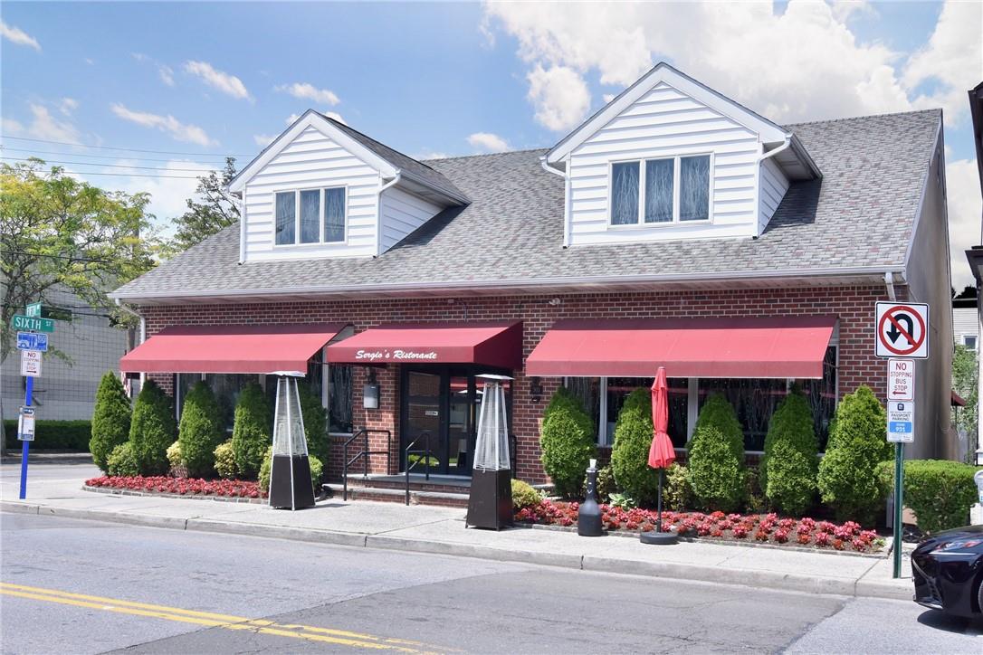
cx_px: 492
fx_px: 901
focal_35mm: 33
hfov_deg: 57.2
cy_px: 328
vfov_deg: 40.0
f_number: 14
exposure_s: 1/800
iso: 640
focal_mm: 22
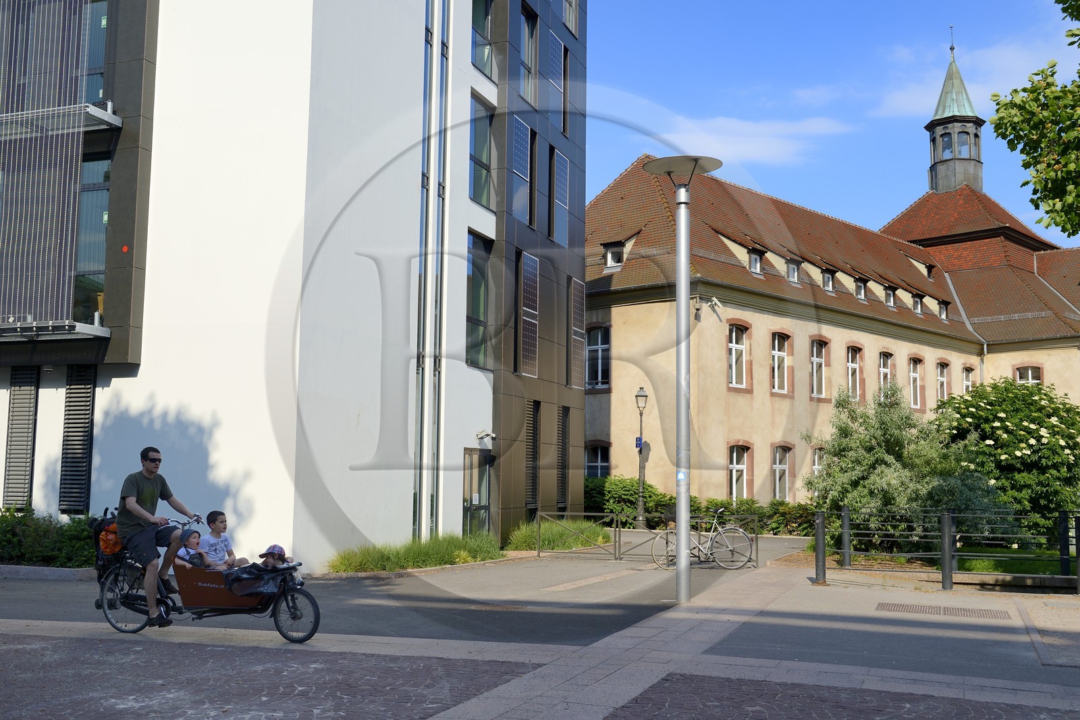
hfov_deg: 53.1
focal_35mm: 36
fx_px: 1080
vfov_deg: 36.9
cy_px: 360
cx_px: 540
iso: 100
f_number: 6.3
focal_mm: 36
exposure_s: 1/400
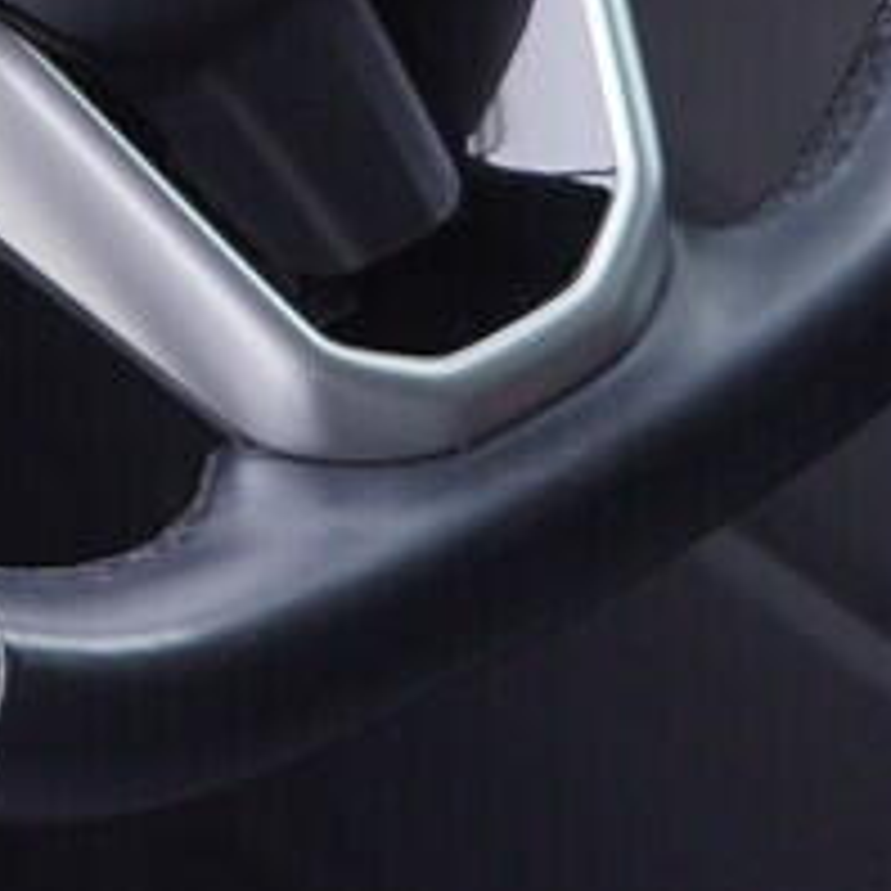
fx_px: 6494
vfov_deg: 7.5
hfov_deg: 7.8
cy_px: -1022
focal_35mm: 223
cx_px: -248
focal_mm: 24
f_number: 2.8
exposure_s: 1/40
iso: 125
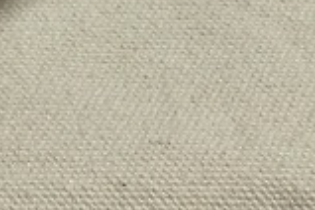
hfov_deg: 11.4
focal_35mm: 160
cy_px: -248
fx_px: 1400
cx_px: -345
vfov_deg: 8.1
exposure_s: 1/33
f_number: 2.2
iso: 100
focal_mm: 4.12
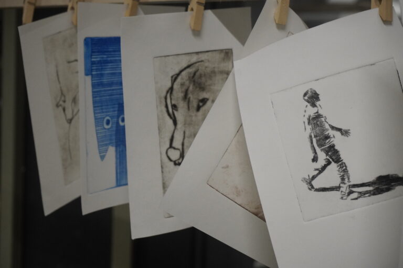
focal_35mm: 75
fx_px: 840
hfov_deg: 27.0
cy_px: 134
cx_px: 202
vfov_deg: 18.2
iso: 2500
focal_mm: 50
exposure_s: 1/160
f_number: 5.6
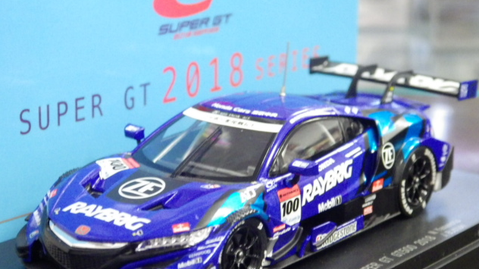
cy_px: 154
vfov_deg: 12.6
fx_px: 1219
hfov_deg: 22.2
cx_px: 242
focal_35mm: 96
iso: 1250
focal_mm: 15.6
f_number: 4.4
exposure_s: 1/30
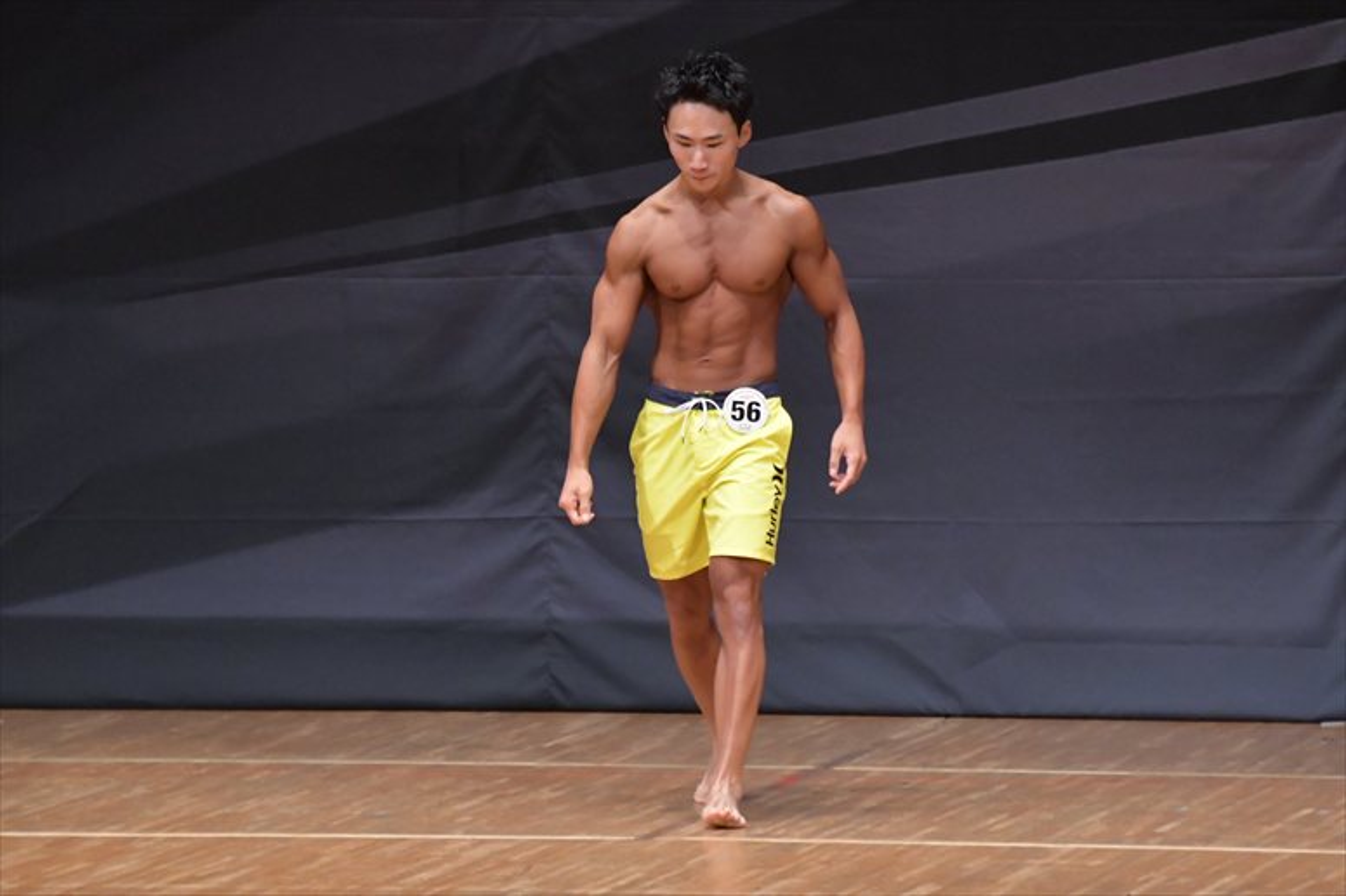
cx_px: 673
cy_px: 448
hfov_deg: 6.5
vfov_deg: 4.4
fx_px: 11772
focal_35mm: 315
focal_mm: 210
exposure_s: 1/400
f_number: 5.6
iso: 6400
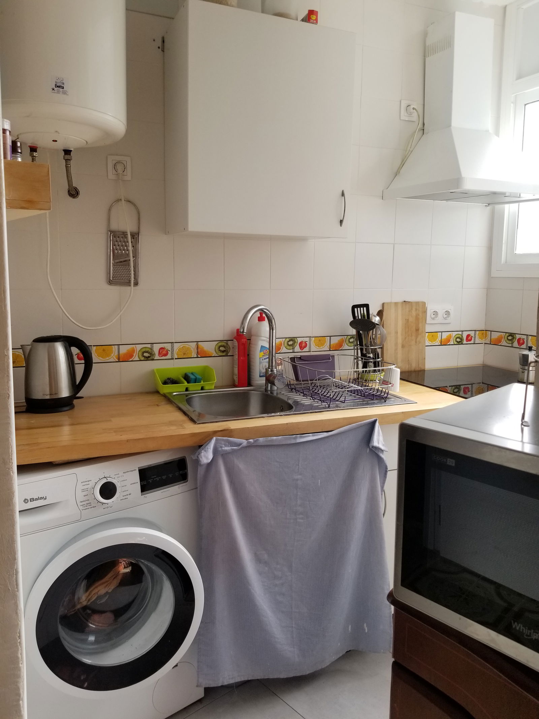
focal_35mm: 26
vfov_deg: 67.3
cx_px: 270
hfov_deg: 53.1
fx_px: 540
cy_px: 360
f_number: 1.7
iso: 50
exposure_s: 1/364
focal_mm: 4.25
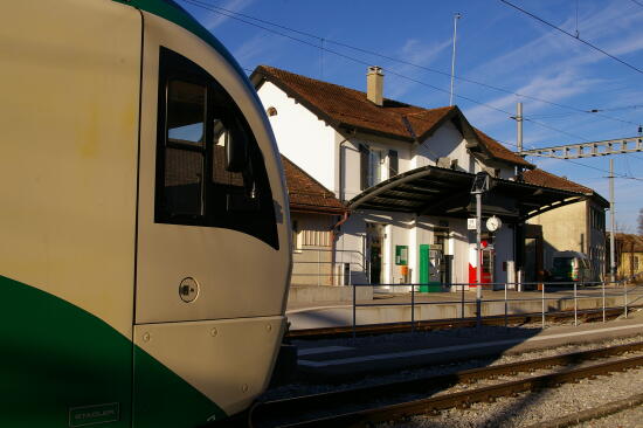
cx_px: 322
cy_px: 214
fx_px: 696
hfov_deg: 49.6
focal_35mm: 39
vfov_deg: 34.2
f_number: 13
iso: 200
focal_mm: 26
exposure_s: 1/250
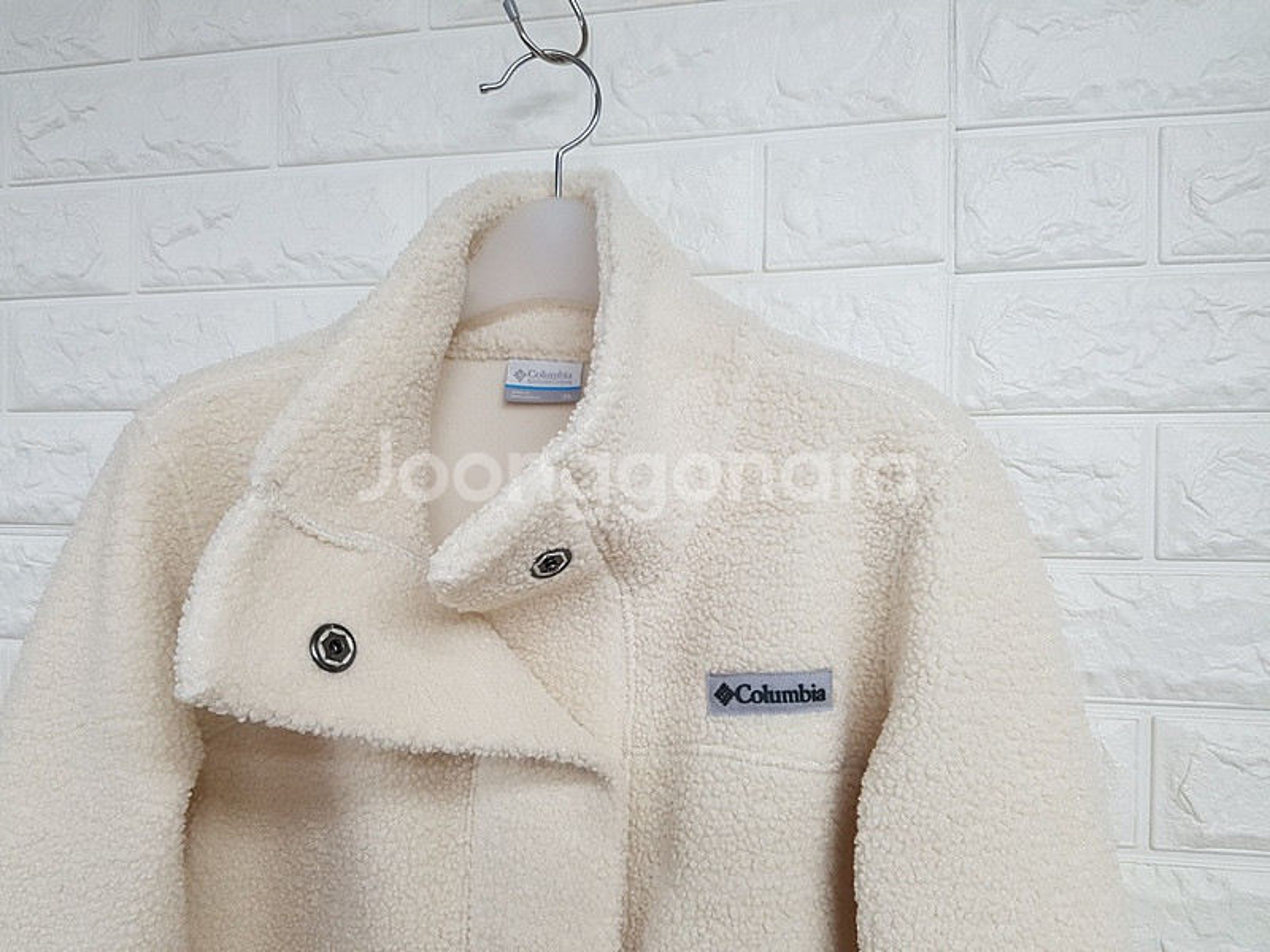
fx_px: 954
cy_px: 476
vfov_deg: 53.1
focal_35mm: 26
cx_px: 635
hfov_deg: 67.3
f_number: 1.7
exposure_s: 1/120
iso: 100
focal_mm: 4.2
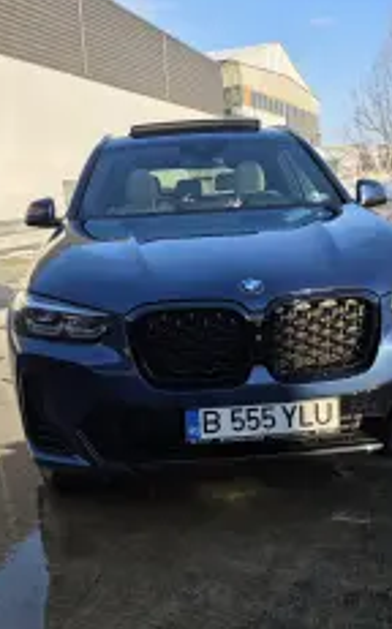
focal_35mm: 38
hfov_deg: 33.5
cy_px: 343
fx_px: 651
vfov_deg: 51.5
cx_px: 212
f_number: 1.7
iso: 80
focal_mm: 6.3
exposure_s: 1/3436
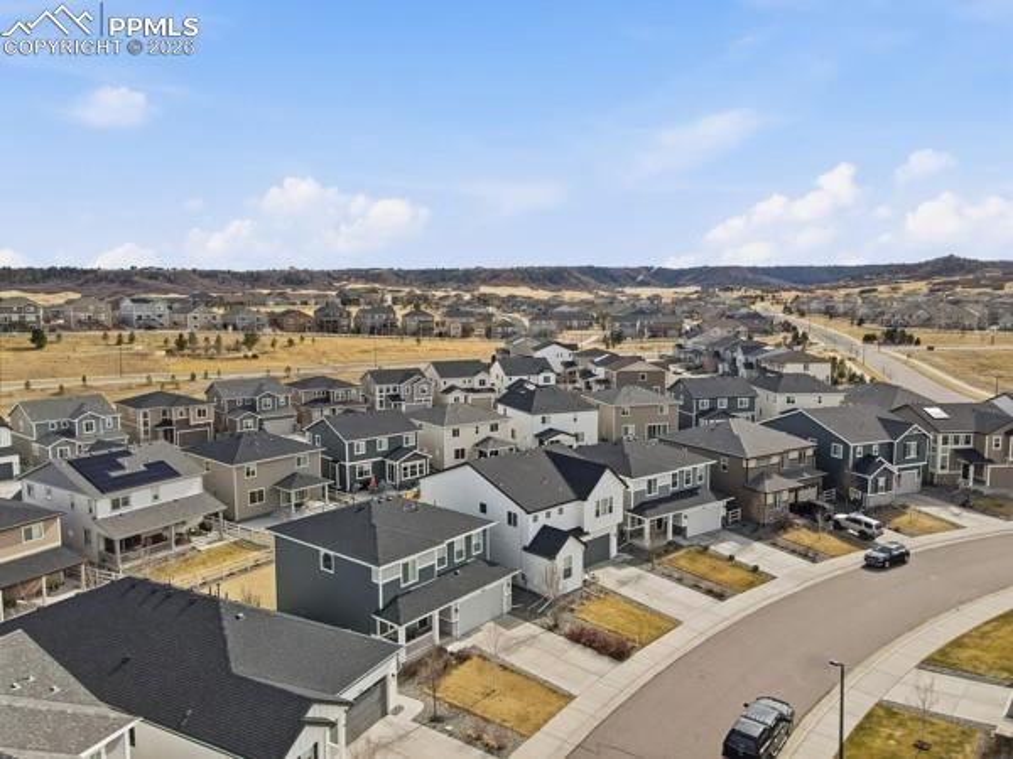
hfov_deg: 71.6
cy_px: 380
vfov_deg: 56.8
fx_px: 702
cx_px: 506
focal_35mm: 24
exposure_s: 1/1600
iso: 100
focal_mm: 4.5
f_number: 2.8
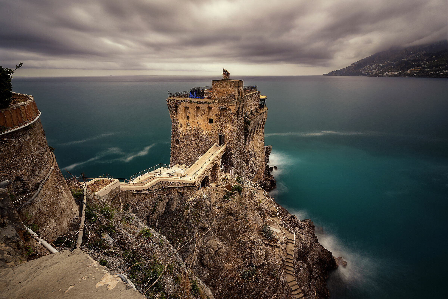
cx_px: 224
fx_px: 187
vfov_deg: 77.4
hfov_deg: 100.4
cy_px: 150
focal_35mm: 15
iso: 100
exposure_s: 44
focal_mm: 15
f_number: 10
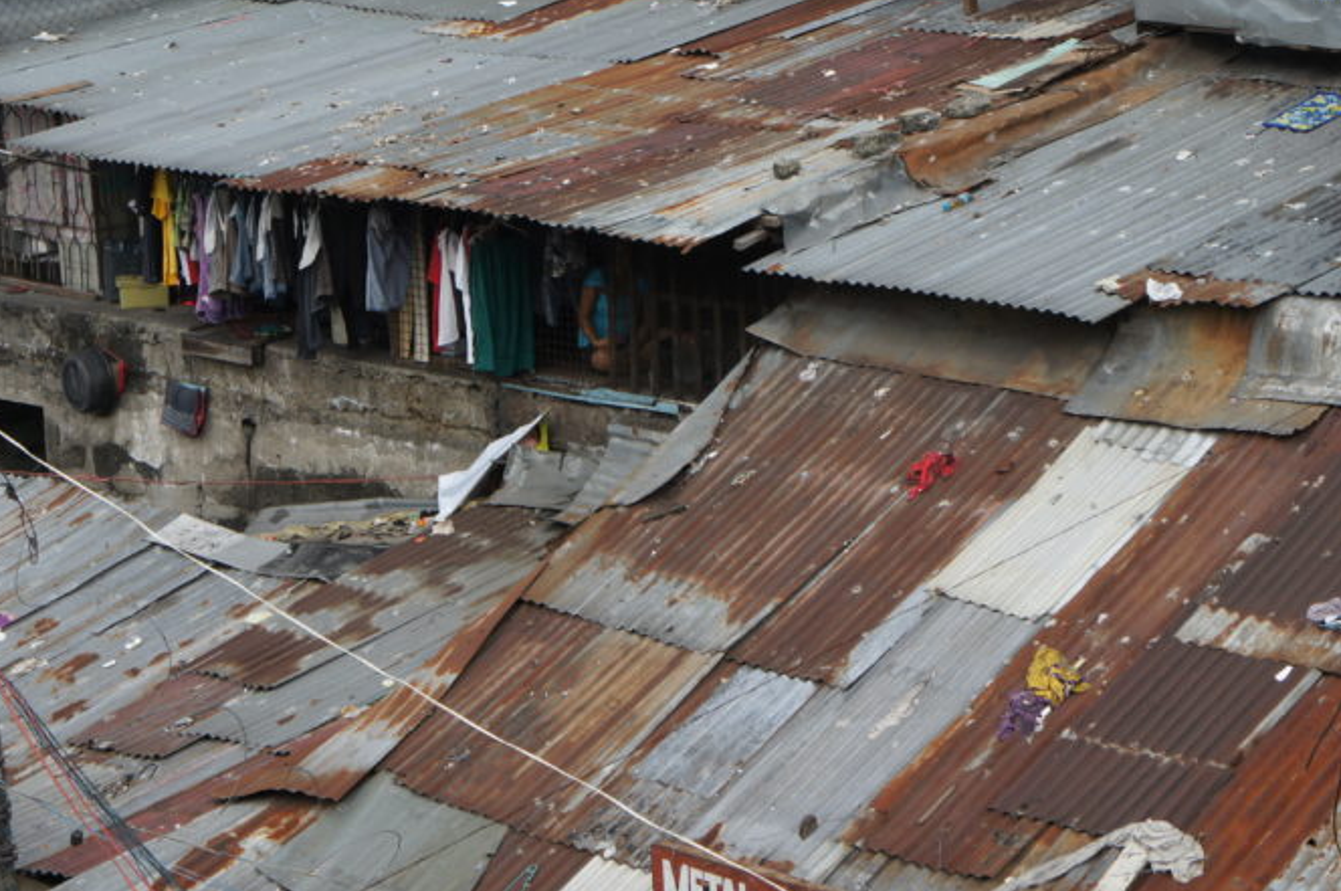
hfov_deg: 18.8
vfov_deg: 12.5
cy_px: 256
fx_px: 4047
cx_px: 632
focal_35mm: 109
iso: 200
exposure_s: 1/160
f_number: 8
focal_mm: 47
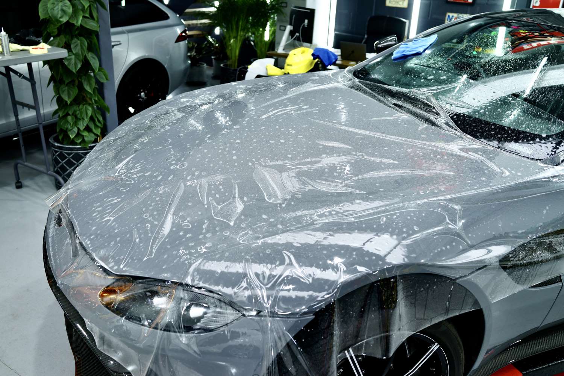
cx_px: 282
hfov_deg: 54.4
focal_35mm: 35
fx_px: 548
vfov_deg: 37.9
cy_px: 188
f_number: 4
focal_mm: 35
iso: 500
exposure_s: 1/80
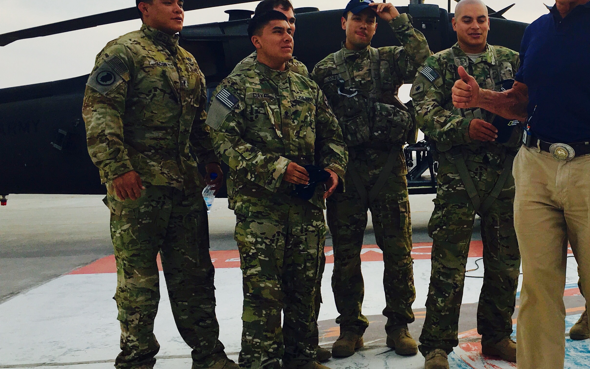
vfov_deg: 25.3
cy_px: 148
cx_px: 467
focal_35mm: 51
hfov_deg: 38.2
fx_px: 820
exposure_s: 1/927
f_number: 2.2
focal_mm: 4.15
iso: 25
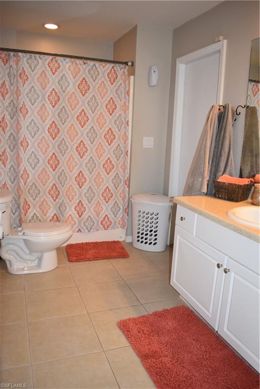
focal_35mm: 27
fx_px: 292
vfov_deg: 67.4
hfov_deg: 47.9
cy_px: 194
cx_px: 130
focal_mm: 18
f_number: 4.5
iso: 800
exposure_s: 1/80
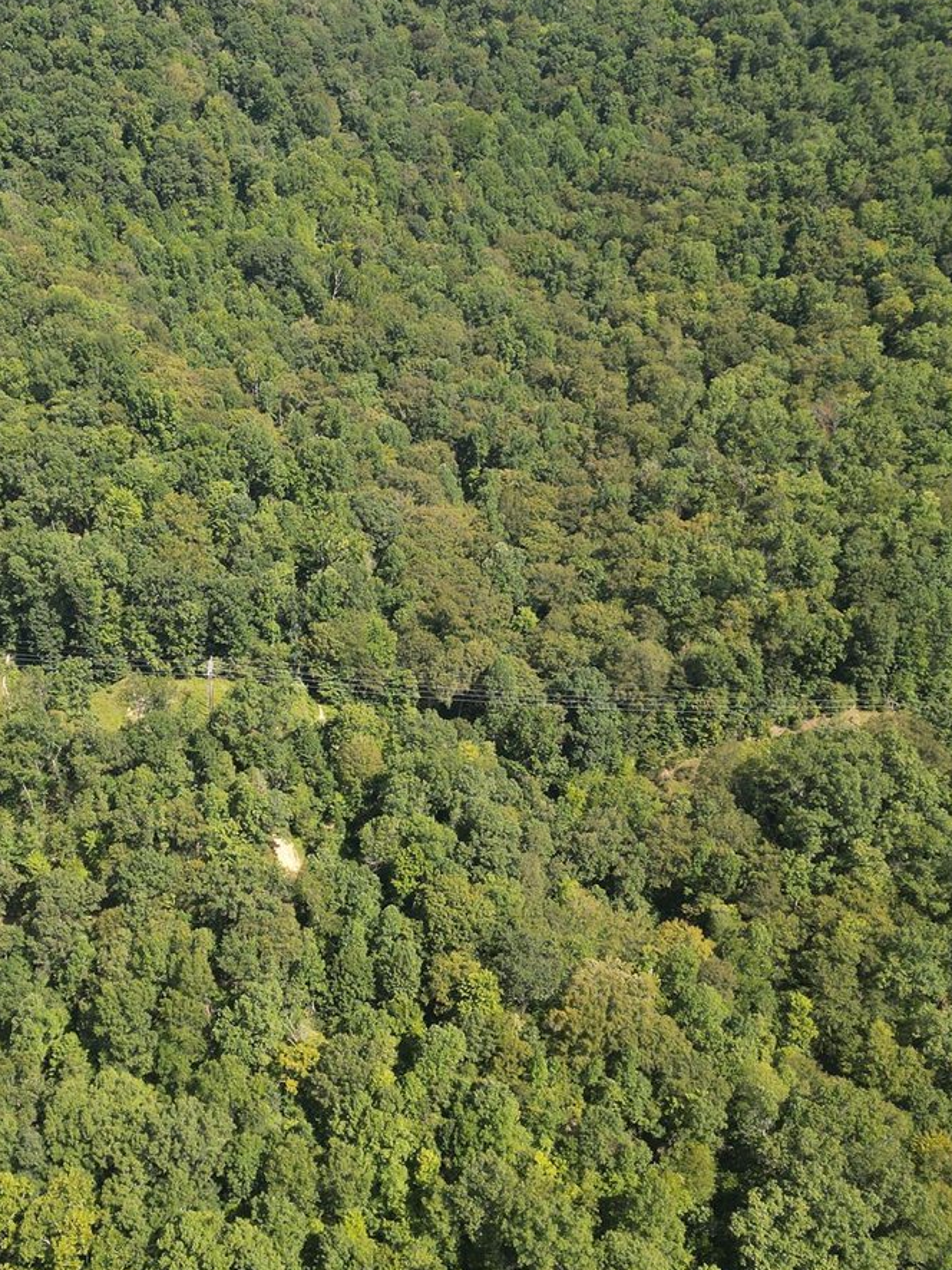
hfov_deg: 34.7
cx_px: 303
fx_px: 1504
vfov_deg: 45.7
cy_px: 722
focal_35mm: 41
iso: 100
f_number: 1.7
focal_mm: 6.72
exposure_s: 1/1000
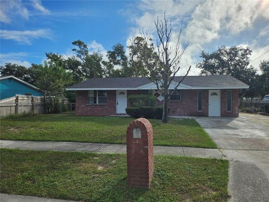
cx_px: 134
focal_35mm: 24
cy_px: 101
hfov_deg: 71.6
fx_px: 187
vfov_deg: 56.8
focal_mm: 5
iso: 50
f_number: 1.8
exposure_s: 1/7236
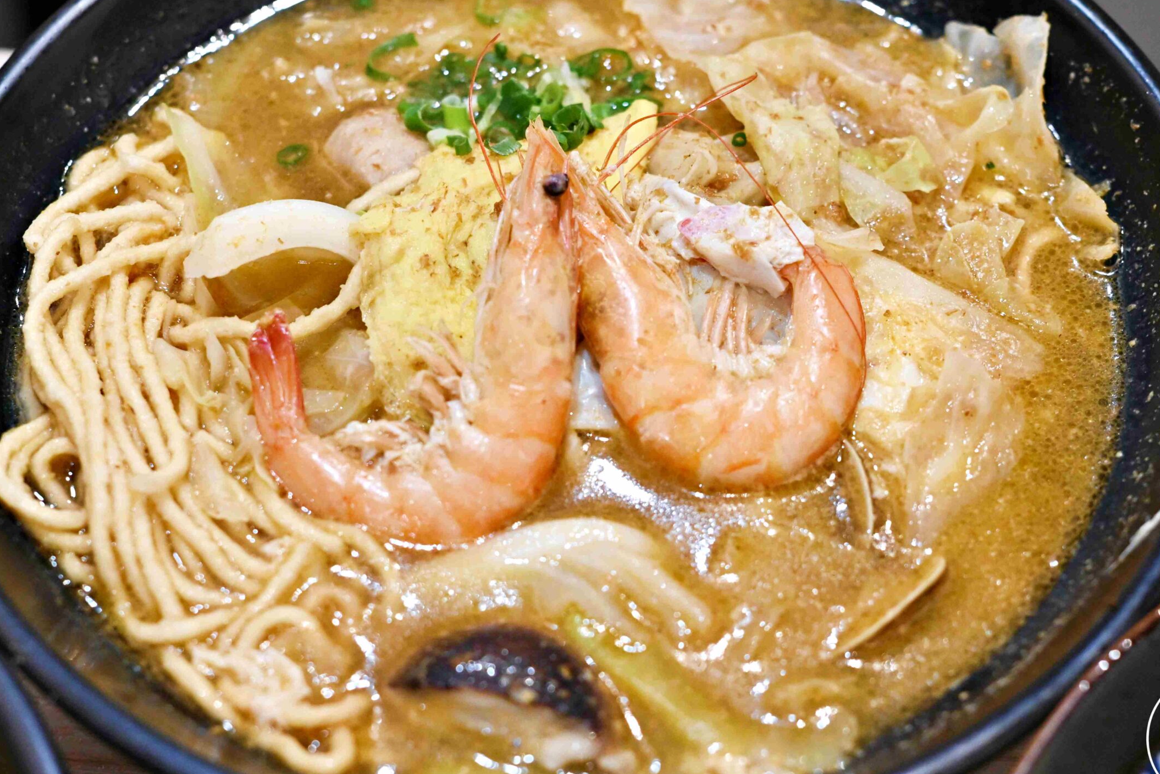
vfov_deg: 15.0
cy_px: 377
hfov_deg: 22.4
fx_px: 2932
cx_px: 605
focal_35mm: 91
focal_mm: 50
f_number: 3.2
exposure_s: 1/160
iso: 1800
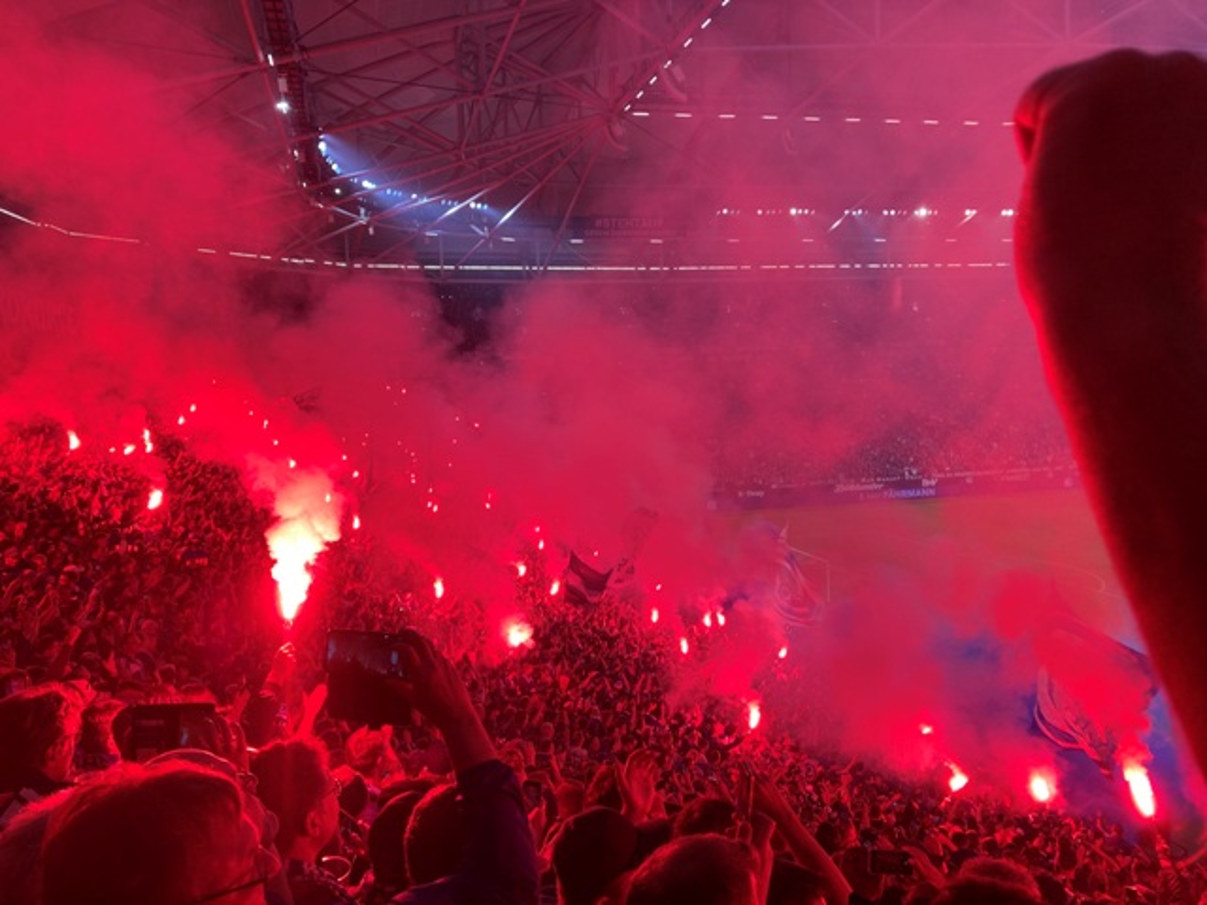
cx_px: 604
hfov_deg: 63.4
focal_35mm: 28
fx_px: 976
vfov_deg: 49.7
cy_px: 452
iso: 50
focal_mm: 3.99
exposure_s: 1/120
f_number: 1.8
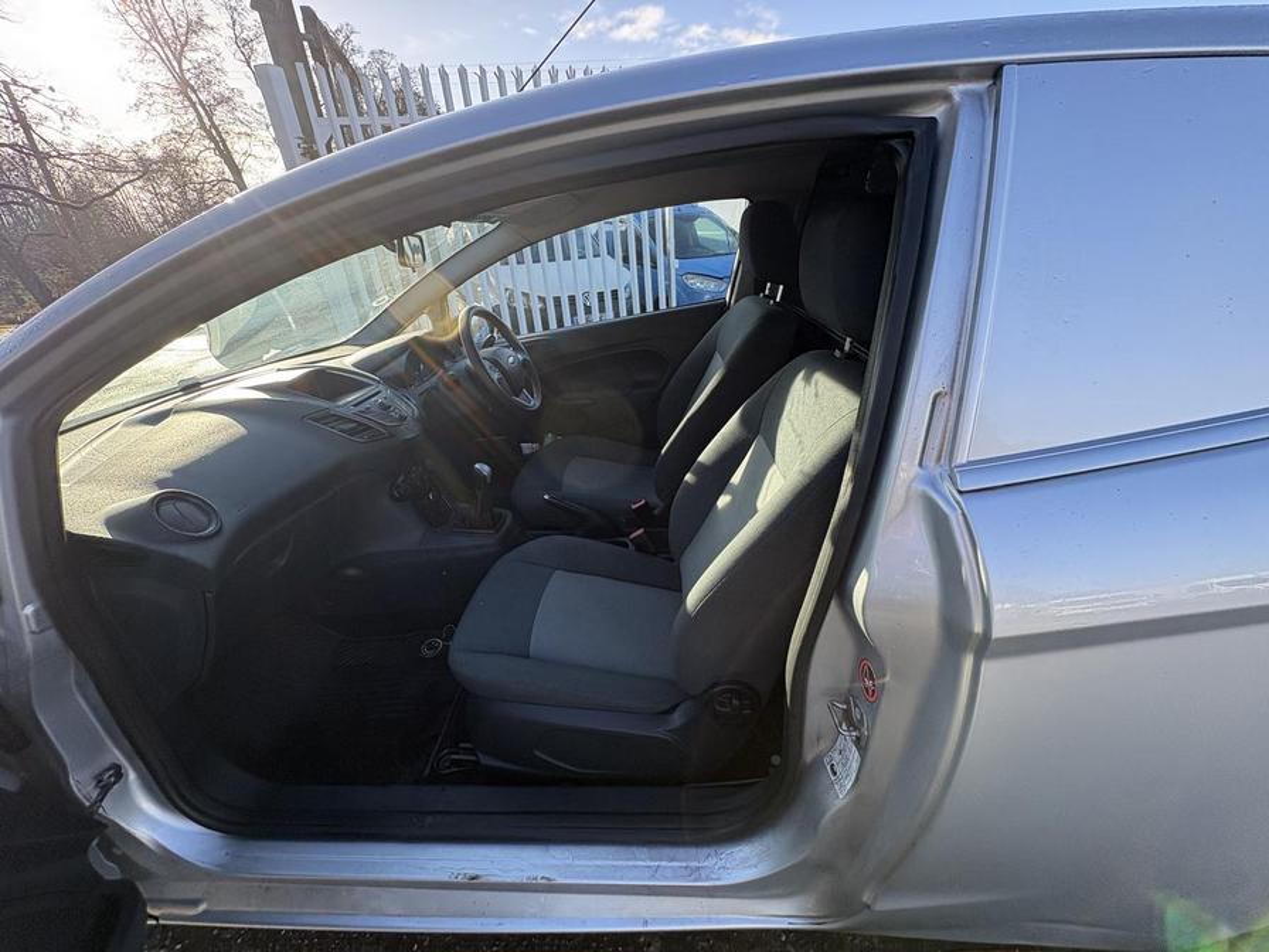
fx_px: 513
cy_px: 476
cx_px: 634
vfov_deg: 85.7
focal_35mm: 14
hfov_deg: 102.1
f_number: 2.2
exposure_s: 1/253
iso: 50
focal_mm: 2.22
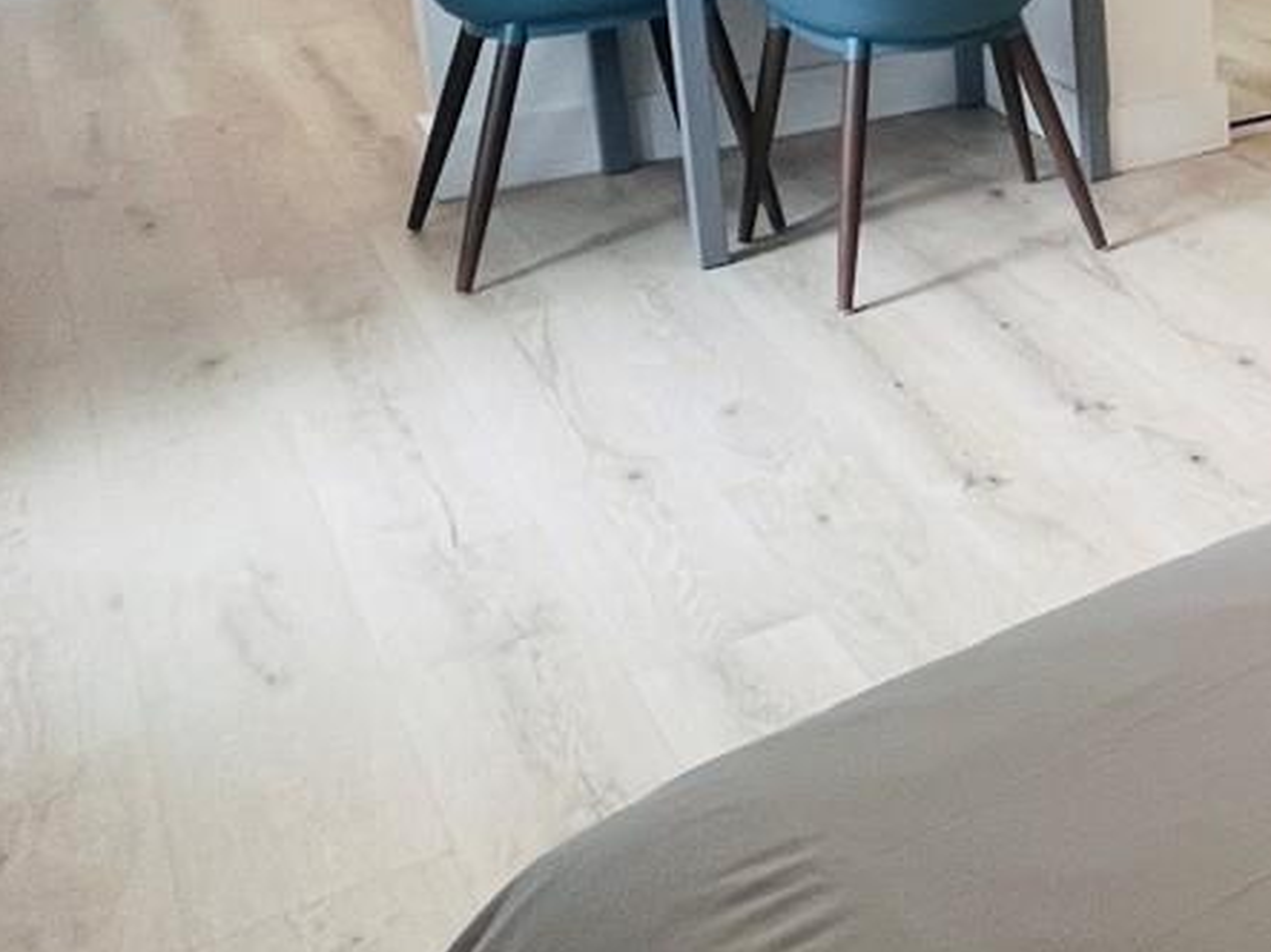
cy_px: -95
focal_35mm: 47
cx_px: 1960
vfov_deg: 28.1
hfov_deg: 26.9
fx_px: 1725
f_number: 1.8
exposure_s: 1/120
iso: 160
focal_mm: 1.57
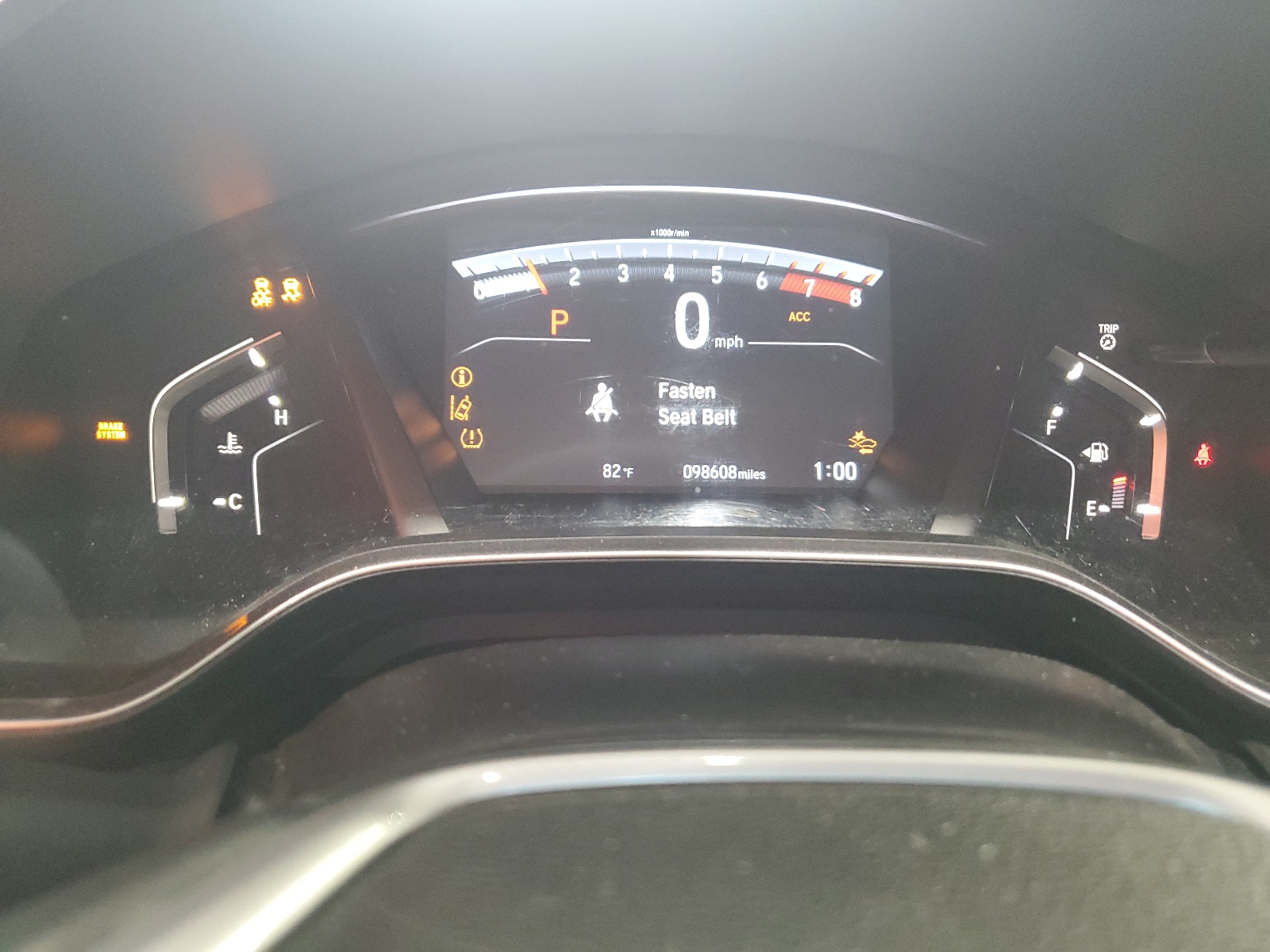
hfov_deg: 67.3
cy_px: 476
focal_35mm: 26
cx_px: 635
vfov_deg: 53.1
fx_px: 954
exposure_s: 1/40
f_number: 1.5
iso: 368
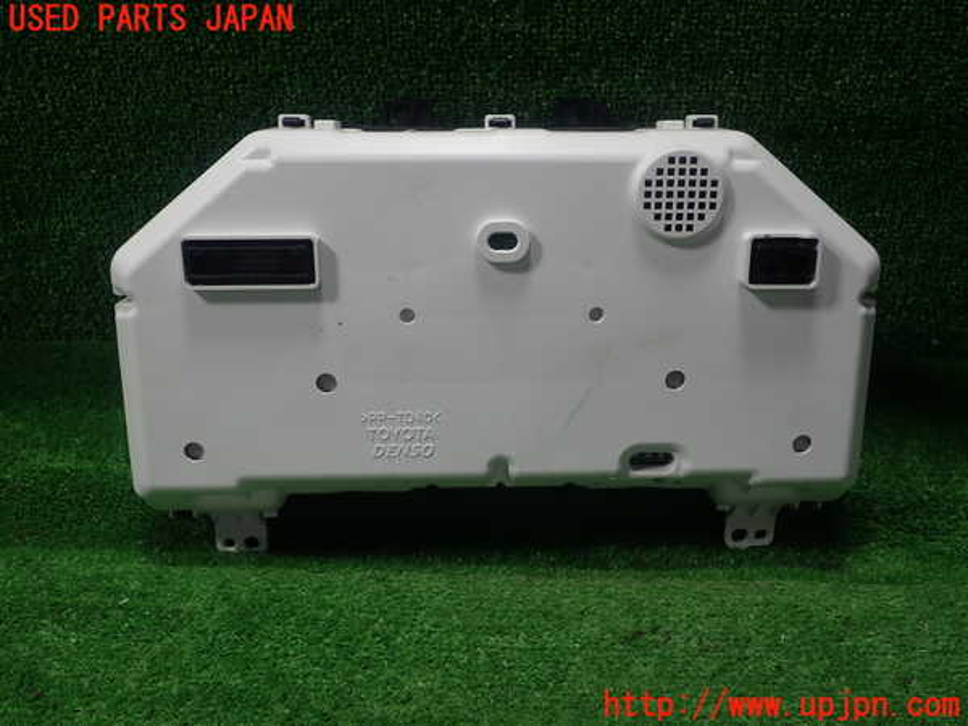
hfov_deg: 60.0
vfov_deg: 46.8
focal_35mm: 30
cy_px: 363
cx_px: 484
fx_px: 839
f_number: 2.3
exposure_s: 1/125
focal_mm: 5.5
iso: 125
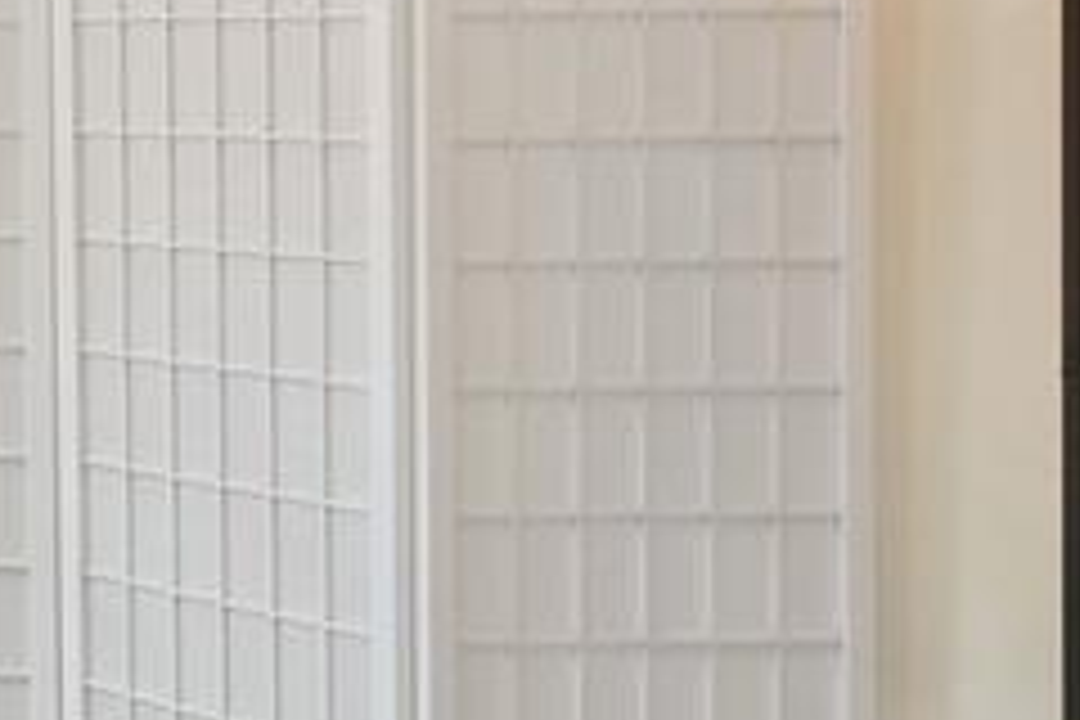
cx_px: -1476
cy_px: 74
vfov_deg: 14.1
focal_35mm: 96
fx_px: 2880
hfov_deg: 14.5
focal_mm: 16
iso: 640
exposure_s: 1/6
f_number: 8
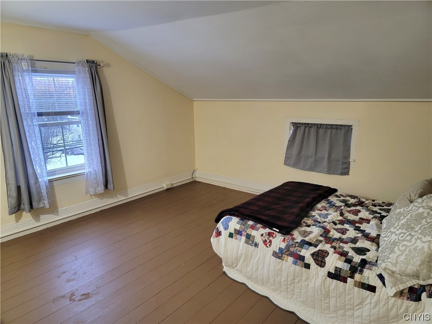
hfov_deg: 71.6
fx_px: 300
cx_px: 216
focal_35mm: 24
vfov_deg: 56.8
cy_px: 162
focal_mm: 6.7
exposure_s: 1/40
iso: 400
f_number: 1.8
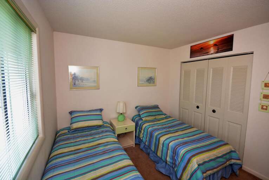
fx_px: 112
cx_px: 134
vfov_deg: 77.4
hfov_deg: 100.3
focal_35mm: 15
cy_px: 90
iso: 1000
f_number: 7.1
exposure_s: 1/60
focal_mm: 10
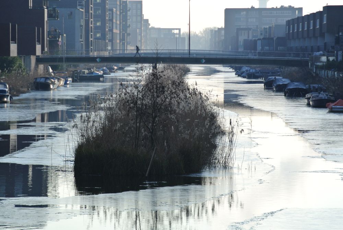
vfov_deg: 4.6
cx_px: 172
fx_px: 2833
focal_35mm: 297
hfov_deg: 6.9
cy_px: 115
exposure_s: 1/400
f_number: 5.6
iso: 100
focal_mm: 110
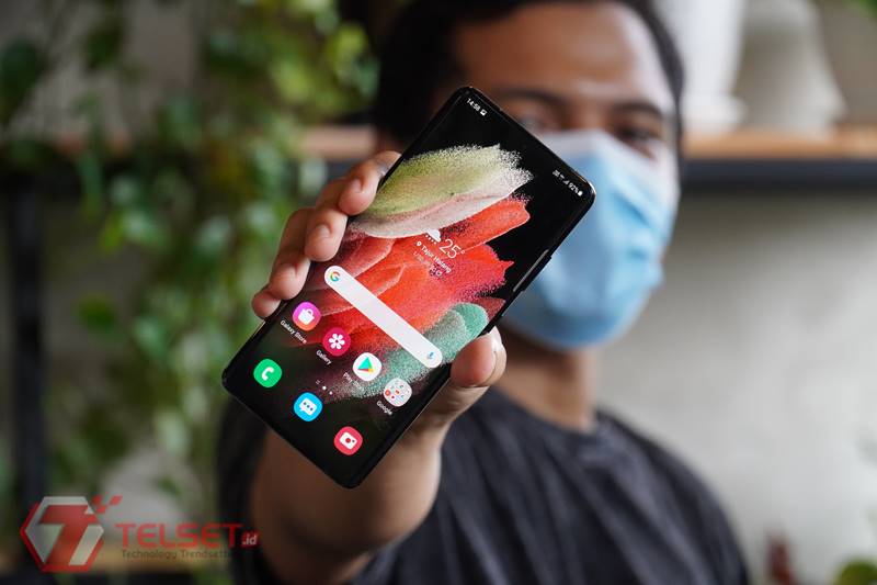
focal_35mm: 135
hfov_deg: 15.2
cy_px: 292
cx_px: 438
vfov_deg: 10.2
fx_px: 3288
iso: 1250
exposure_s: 1/125
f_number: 4
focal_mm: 90
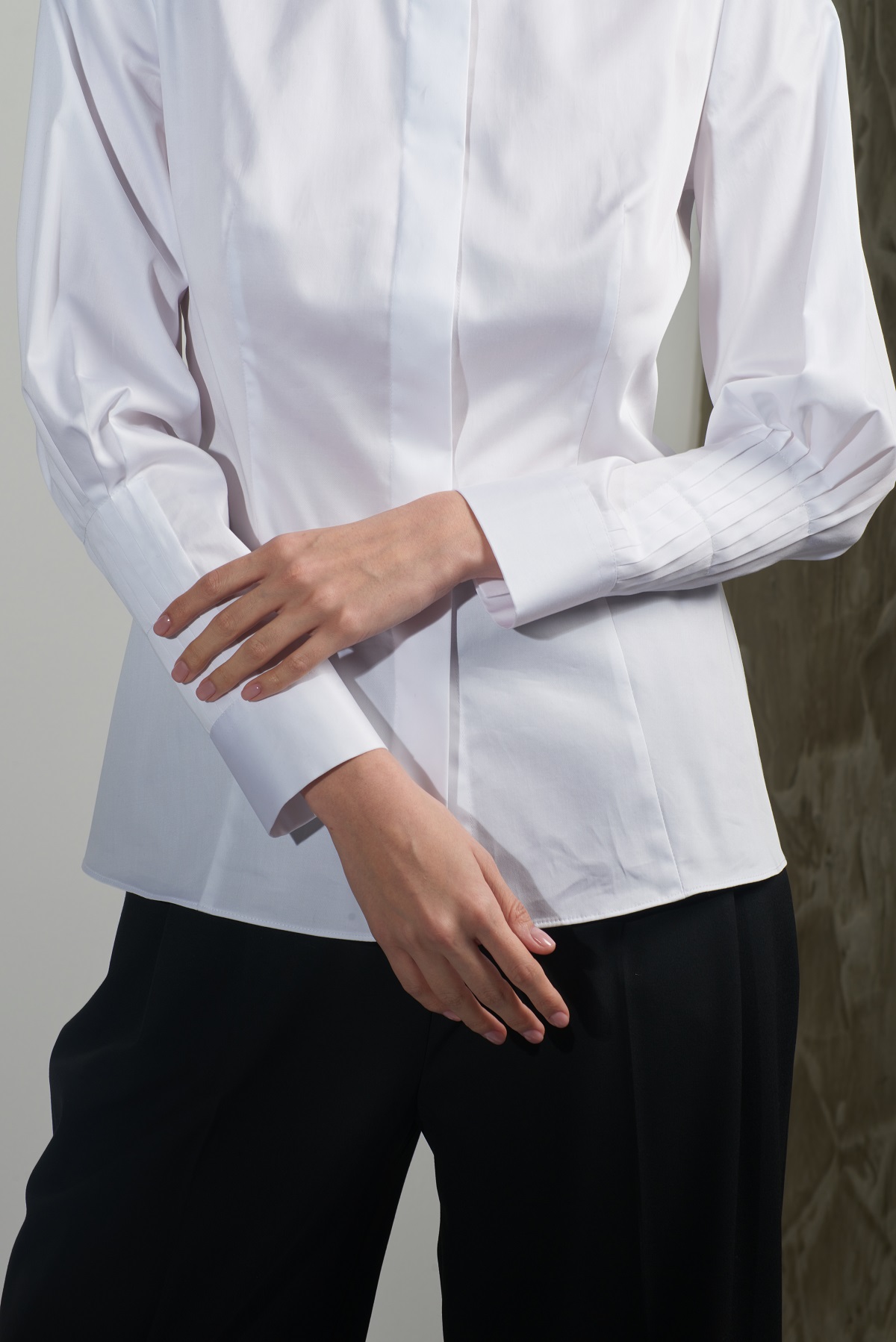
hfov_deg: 11.4
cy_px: 671
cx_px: 448
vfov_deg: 17.1
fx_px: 4476
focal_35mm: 120
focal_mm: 120
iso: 100
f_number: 11
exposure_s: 1/200
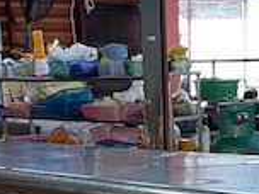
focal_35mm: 115
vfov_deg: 11.7
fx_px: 860
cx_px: 182
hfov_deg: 17.1
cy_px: 368
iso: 100
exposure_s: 1/50
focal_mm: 4.2
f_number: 1.6
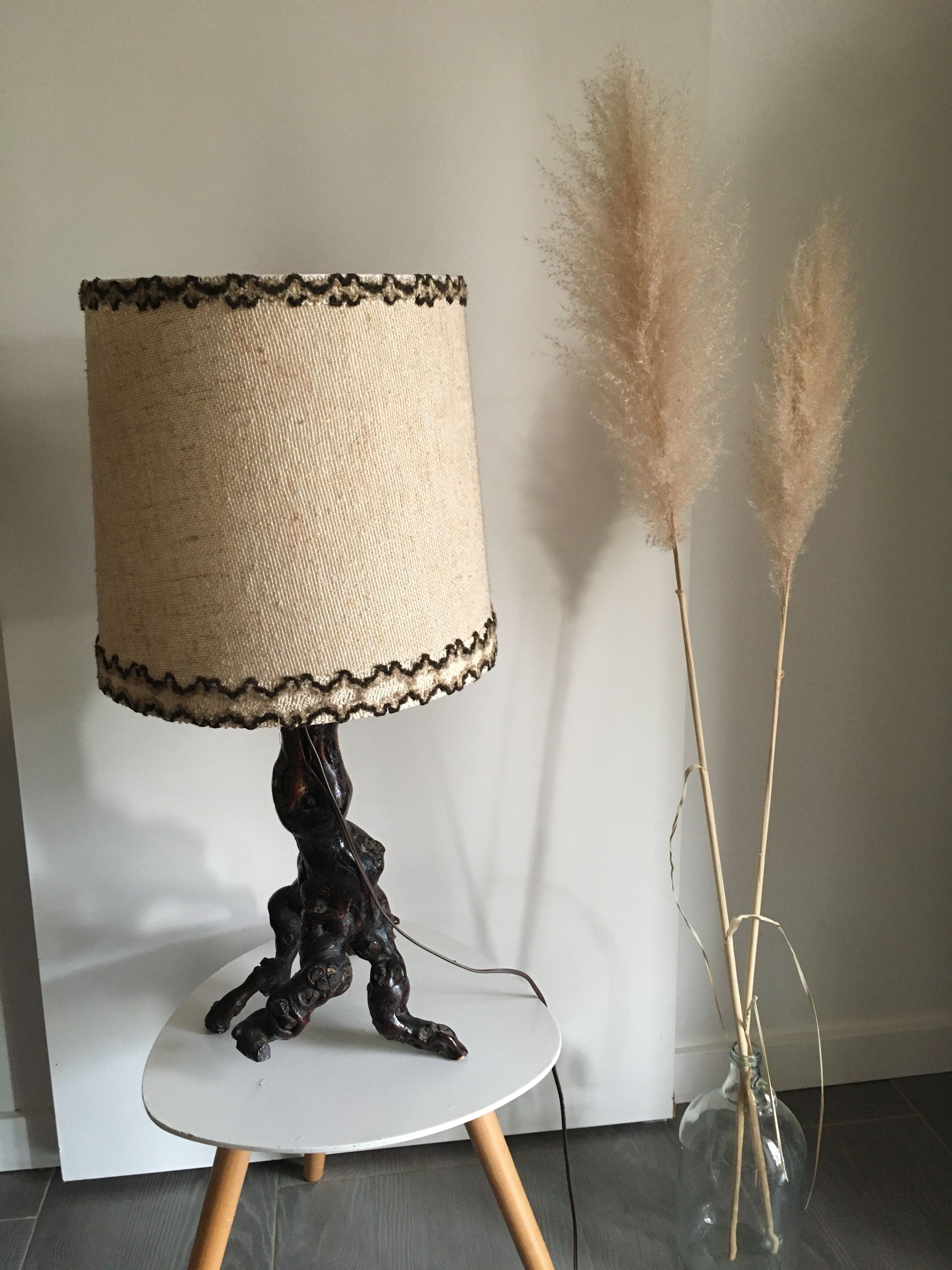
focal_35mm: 29
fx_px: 1063
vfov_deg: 61.7
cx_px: 476
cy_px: 635
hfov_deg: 48.2
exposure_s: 1/33
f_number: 2.2
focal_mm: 4.15
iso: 160
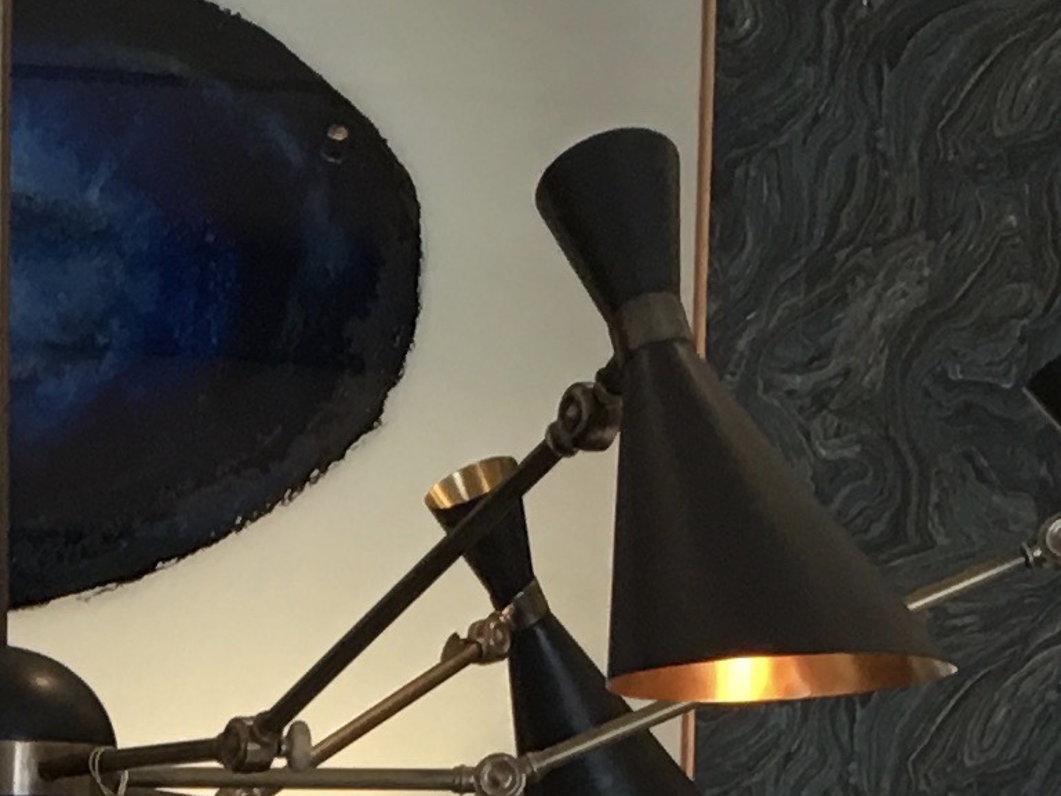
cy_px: 1770
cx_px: -221
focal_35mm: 152
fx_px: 4660
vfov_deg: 9.0
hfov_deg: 12.7
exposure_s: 1/15
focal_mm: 4.15
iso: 40
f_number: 2.2
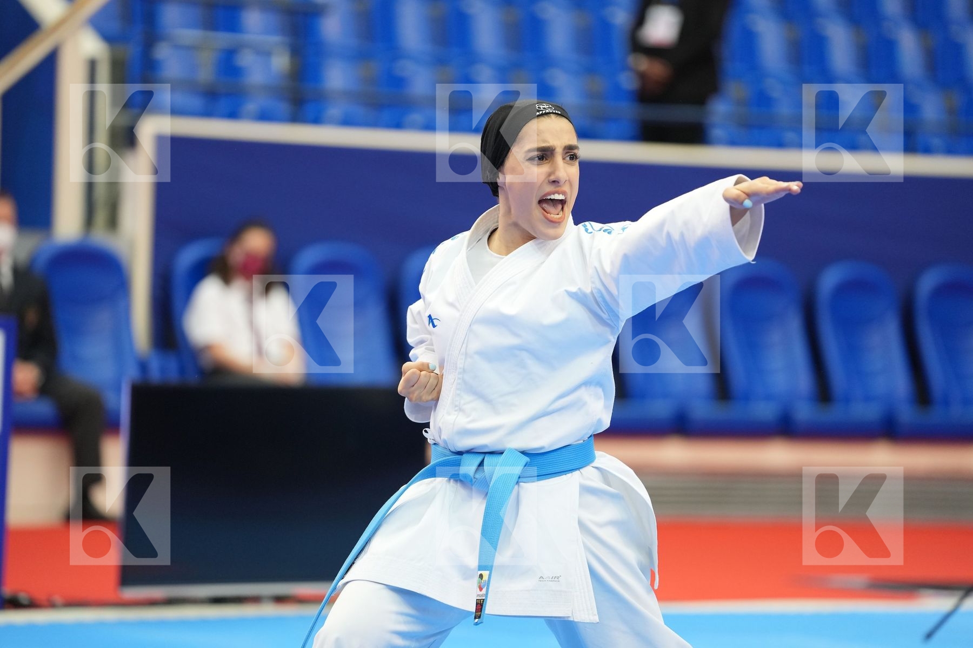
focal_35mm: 197
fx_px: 5324
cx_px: 486
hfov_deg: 10.4
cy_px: 324
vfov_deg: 7.0
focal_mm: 197
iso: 1600
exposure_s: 1/500
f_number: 2.8
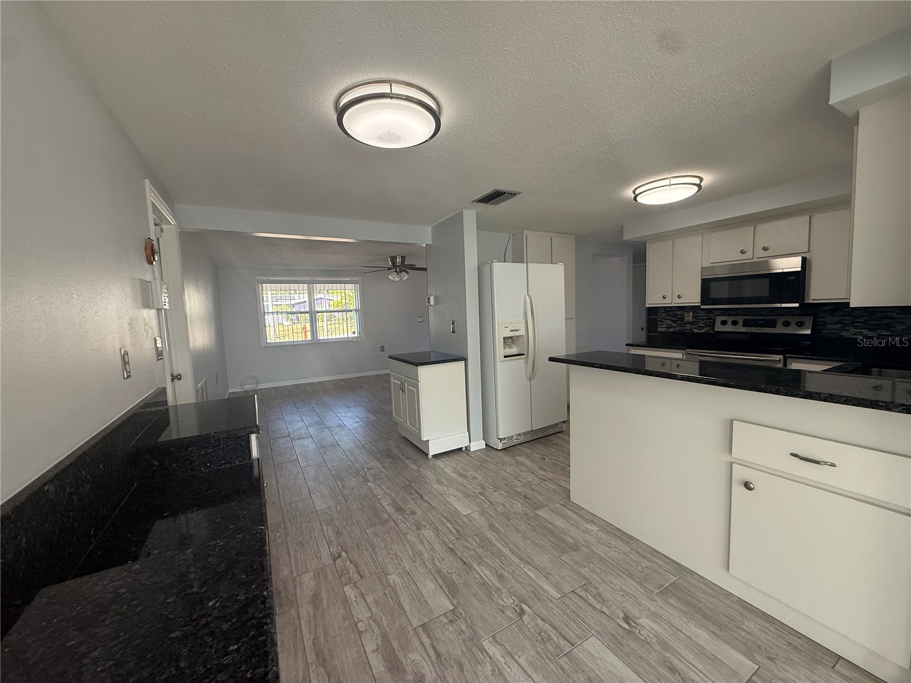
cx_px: 456
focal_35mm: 14
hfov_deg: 102.1
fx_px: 368
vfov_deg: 85.7
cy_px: 342
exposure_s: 1/120
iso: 160
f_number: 2.2
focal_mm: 2.22
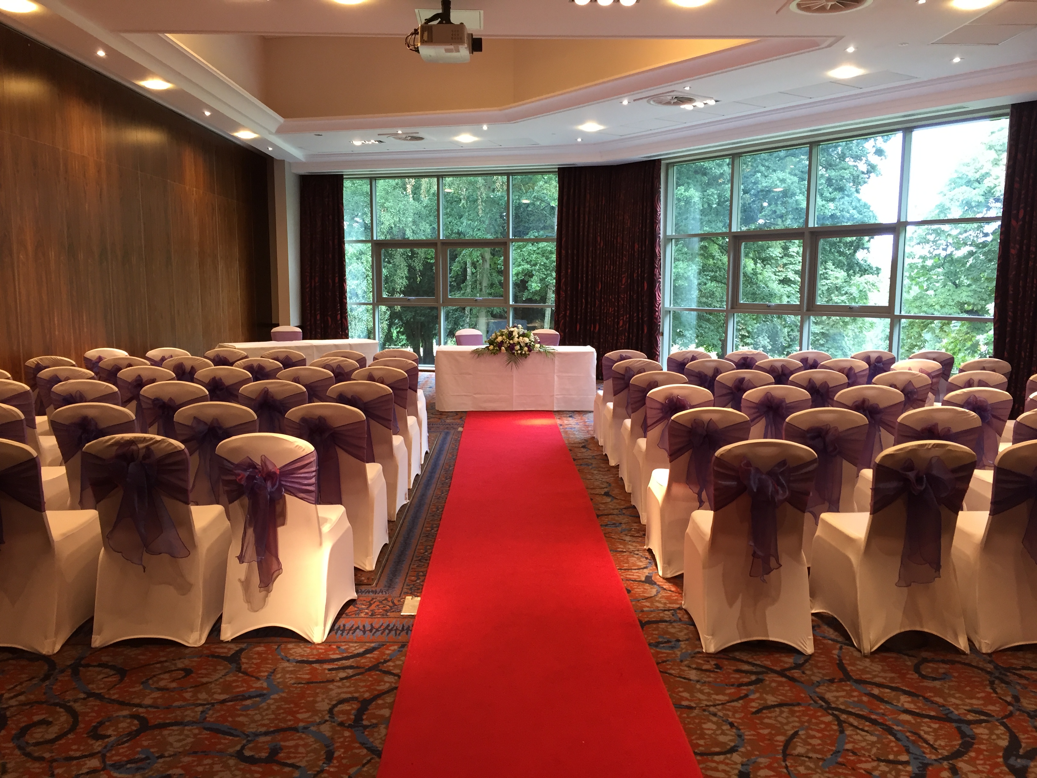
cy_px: 389
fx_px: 869
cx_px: 518
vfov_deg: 48.2
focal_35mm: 29
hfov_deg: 61.7
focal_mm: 4.15
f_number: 2.2
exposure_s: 1/33
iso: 125
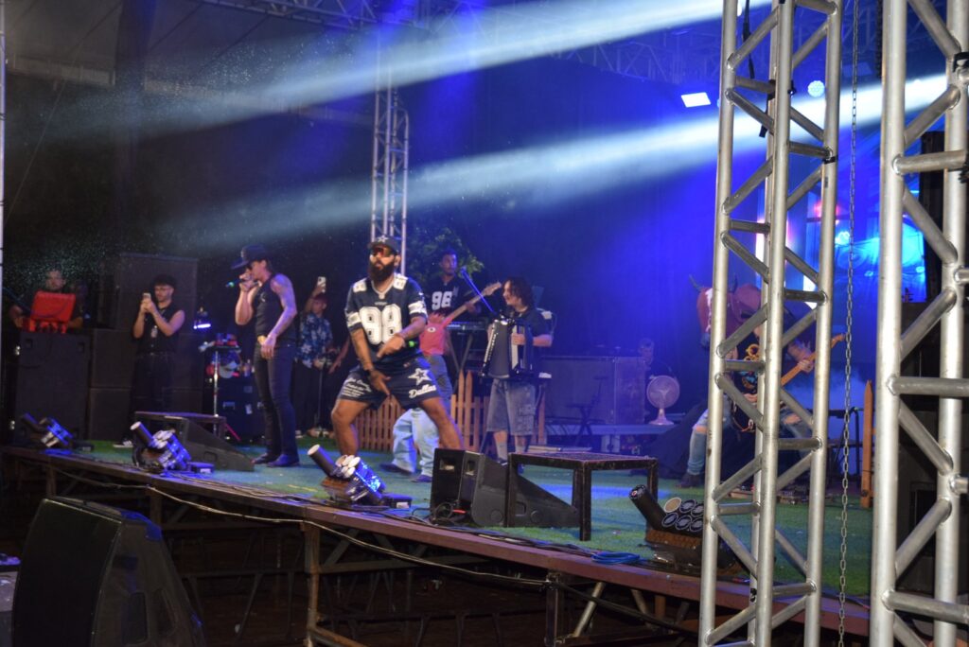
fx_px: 1252
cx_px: 484
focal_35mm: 46
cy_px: 324
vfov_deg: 29.0
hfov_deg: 42.3
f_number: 5
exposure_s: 1/100
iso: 800
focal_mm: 31
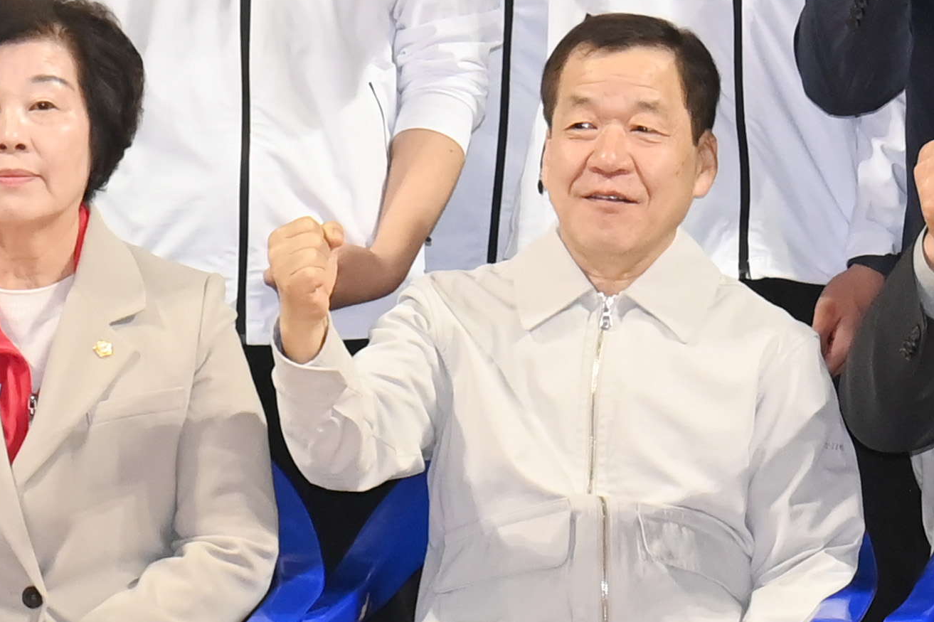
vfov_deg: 2.7
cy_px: 205
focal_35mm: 509
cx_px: 1231
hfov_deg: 4.0
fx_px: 13203
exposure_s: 1/250
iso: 3200
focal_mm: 120
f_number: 7.1
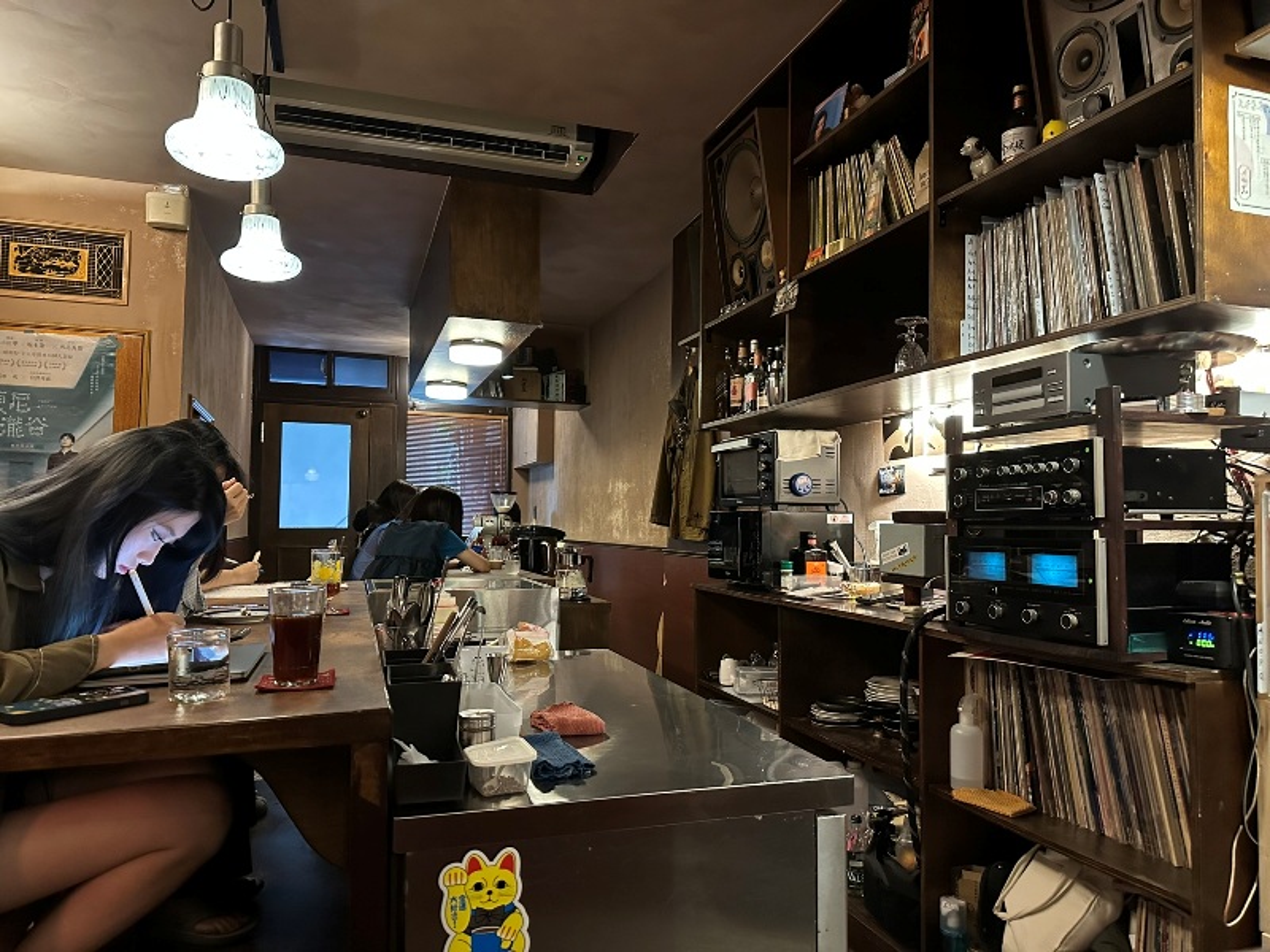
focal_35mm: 24
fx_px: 881
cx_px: 635
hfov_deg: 71.6
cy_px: 476
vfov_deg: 56.8
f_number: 1.78
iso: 1000
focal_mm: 6.86
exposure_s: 1/30
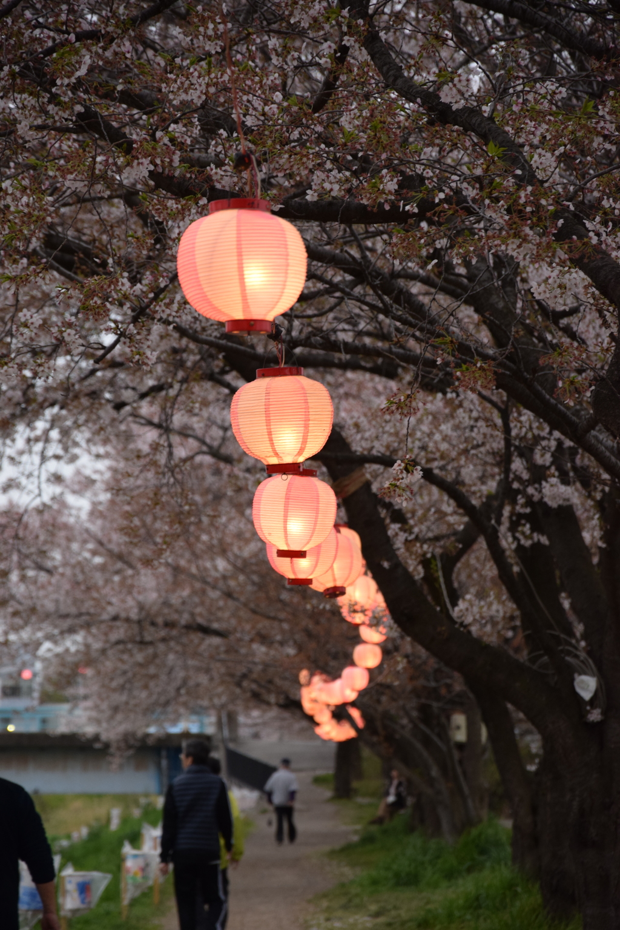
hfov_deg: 8.7
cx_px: 310
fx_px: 4068
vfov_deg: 13.0
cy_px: 465
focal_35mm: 158
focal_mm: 105
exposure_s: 1/160
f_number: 5.6
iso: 800
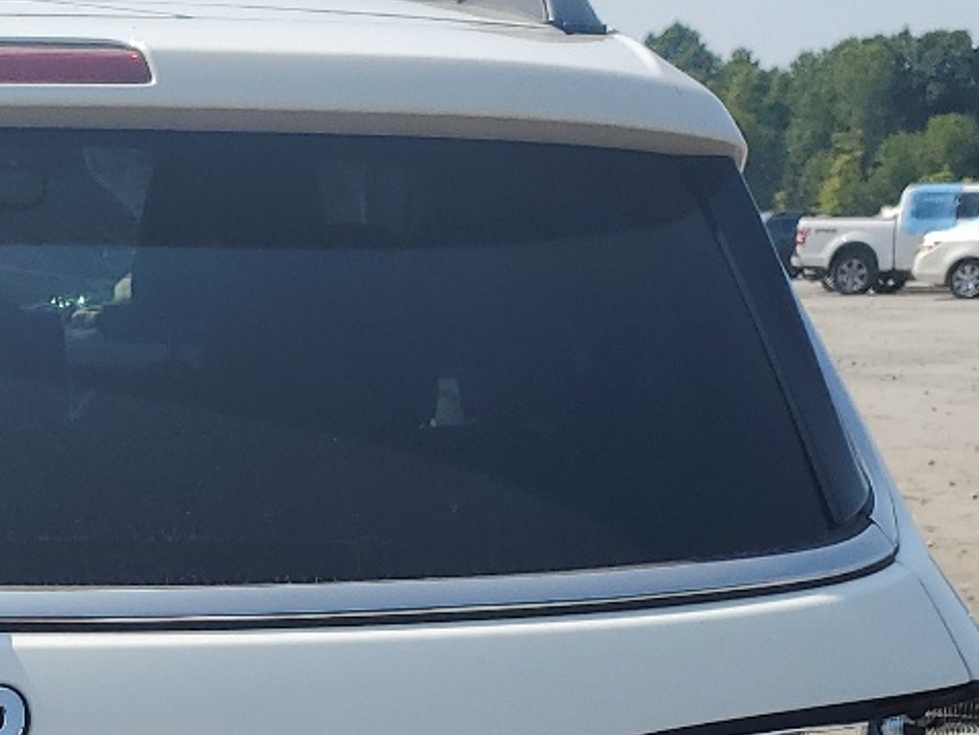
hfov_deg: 21.4
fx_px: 2462
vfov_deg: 16.2
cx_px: -72
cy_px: 907
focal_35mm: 87
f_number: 1.5
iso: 50
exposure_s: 1/3333
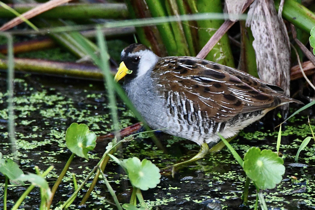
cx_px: 158
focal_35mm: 600
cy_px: 105
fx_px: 5250
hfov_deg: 3.4
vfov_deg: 2.3
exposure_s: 1/320
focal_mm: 600
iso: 6400
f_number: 11
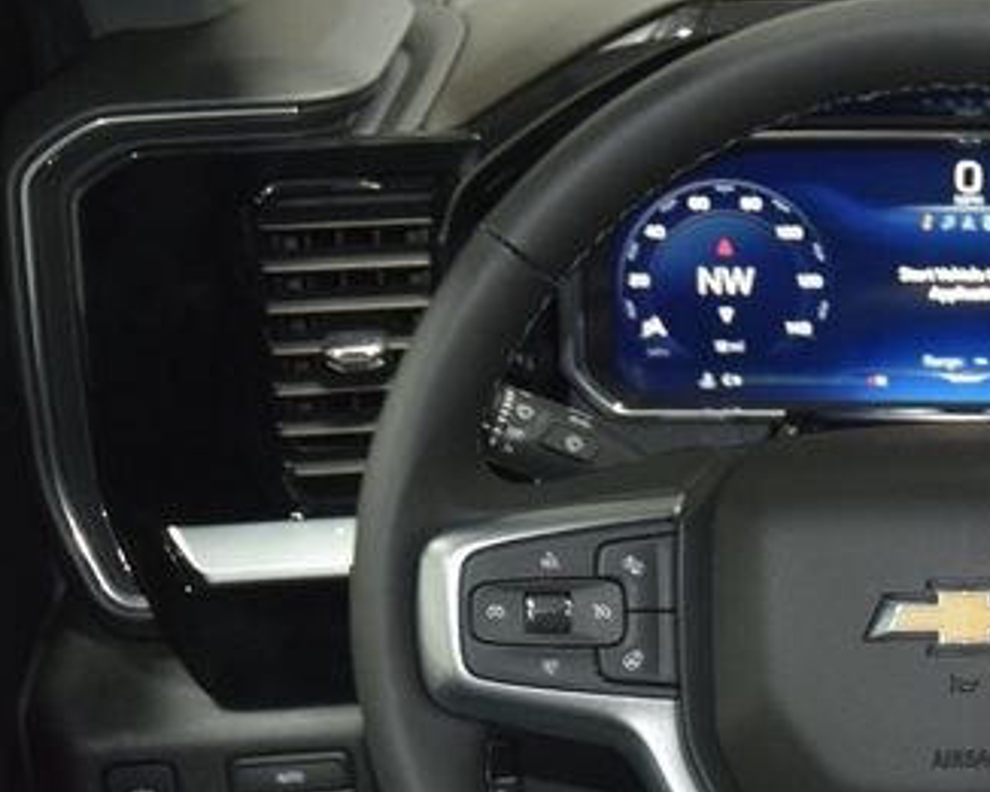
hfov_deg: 19.8
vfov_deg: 16.3
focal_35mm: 94
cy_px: 618
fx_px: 2755
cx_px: 963
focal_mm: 34
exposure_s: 1/30
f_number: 4
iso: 2000
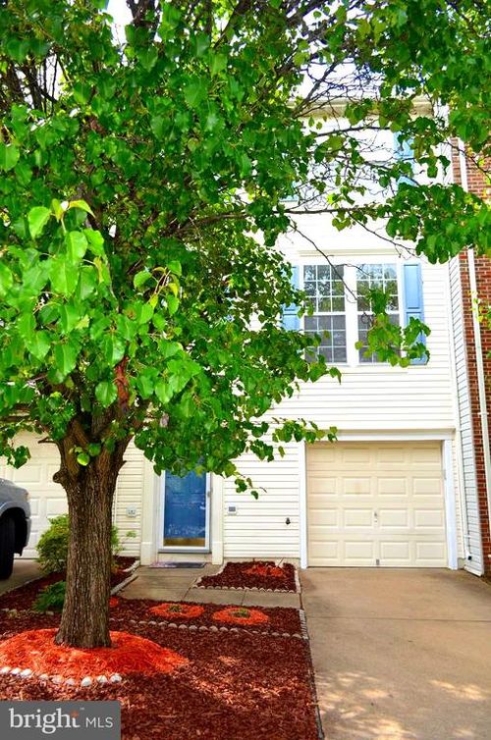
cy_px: 370
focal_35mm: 30
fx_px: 616
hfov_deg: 43.5
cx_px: 246
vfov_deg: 62.0
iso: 100
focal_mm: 20
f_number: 5
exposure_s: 1/200
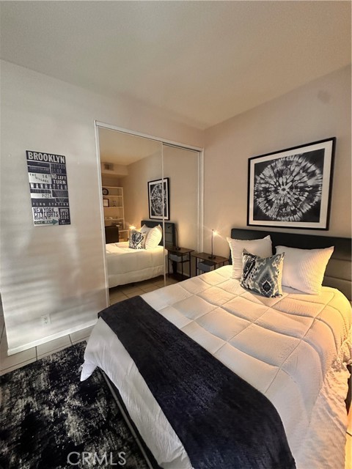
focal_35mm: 14
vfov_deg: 102.1
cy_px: 234
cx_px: 176
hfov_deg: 85.7
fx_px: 190
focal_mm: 2.22
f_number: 2.2
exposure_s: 1/60
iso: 800
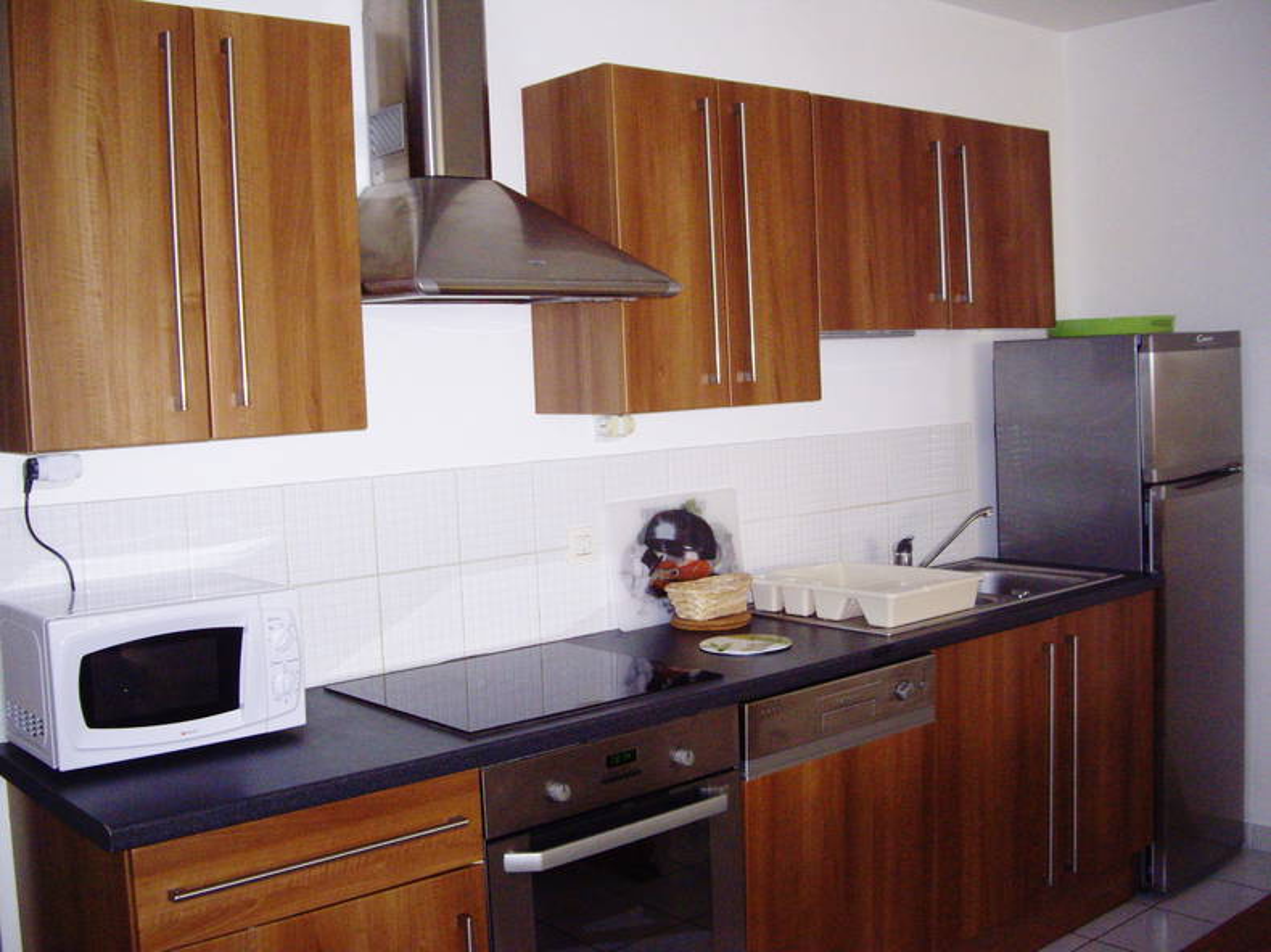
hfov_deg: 49.0
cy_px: 476
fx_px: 1395
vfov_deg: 37.7
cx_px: 636
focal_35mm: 38
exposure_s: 1/40
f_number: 2.8
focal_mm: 7.9
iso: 400
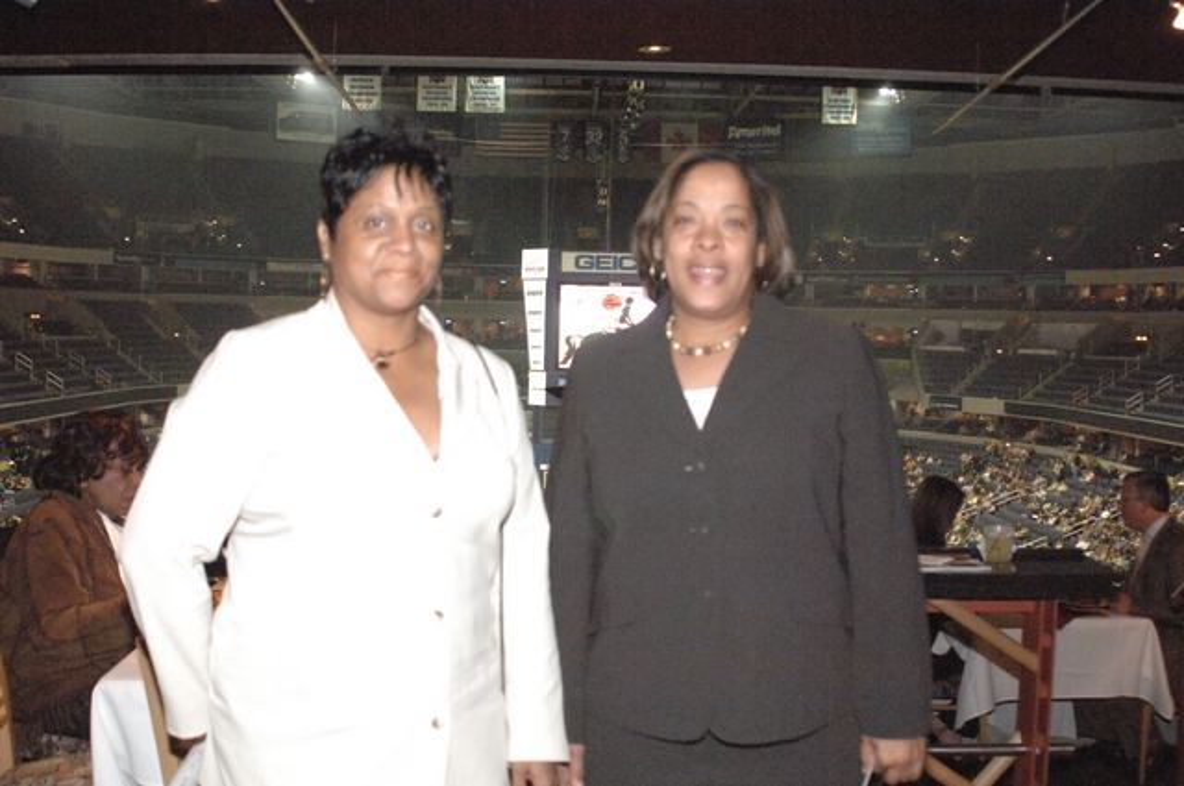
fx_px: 1380
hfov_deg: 46.5
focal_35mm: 42
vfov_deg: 31.8
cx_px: 592
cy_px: 393
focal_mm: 28
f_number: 4.5
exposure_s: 1/160
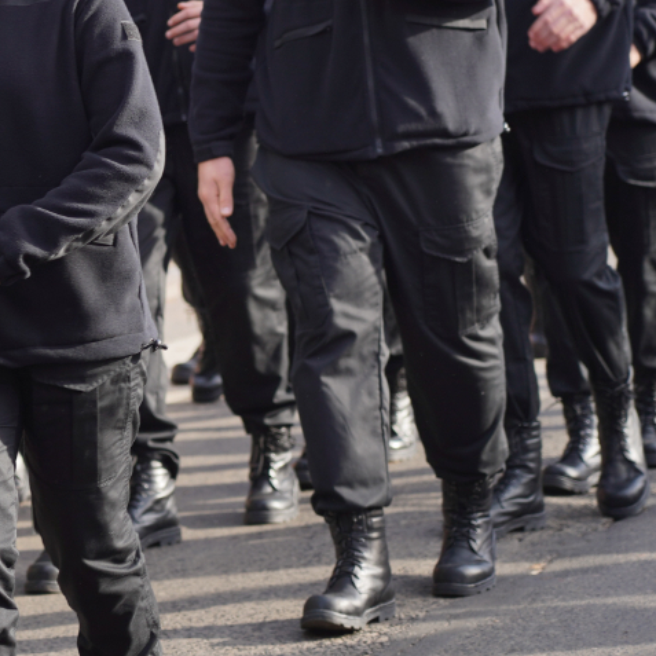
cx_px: -94
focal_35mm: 243
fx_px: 5210
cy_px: 167
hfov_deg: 7.2
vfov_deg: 7.2
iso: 100
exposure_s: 1/200
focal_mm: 105
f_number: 4
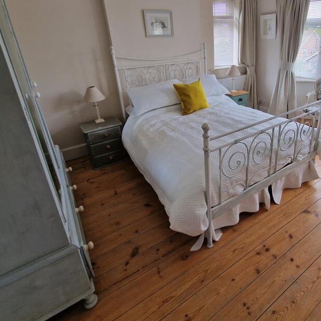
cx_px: 212
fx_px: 199
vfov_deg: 76.8
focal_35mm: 19
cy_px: 129
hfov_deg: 75.4
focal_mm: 2.2
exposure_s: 1/100
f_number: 2.2
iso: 80
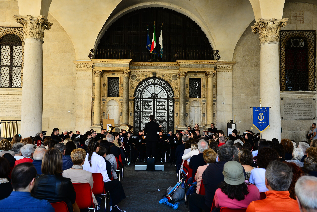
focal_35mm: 38
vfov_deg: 35.1
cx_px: 158
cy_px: 106
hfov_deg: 50.7
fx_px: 335
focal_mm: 38
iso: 280
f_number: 4.5
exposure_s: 1/100
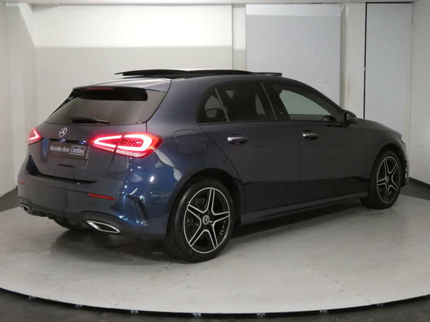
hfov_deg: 39.7
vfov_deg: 30.3
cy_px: 161
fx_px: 596
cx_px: 215
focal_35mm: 48
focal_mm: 8.6
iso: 1250
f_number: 3.8
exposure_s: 1/80
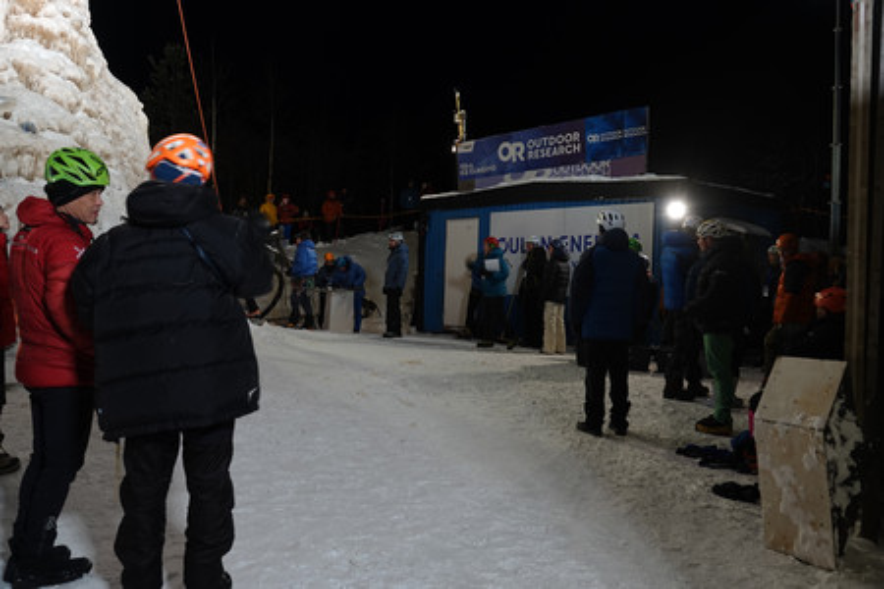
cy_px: 294
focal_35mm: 33
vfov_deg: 40.0
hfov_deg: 57.2
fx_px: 810
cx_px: 442
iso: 64
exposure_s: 1/8
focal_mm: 12.04
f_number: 2.8
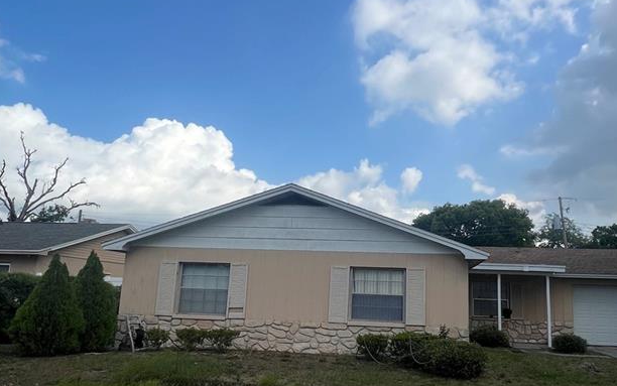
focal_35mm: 27
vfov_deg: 46.0
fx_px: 454
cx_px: 366
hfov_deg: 67.8
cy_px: 210
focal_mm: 1.57
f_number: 1.8
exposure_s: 1/1946
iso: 32
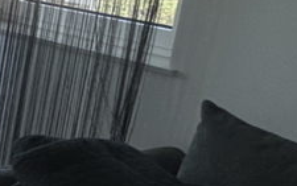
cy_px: -15
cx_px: -490
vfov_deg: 16.1
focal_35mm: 79
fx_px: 640
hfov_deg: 13.4
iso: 40
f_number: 2.2
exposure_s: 1/356
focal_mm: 2.22
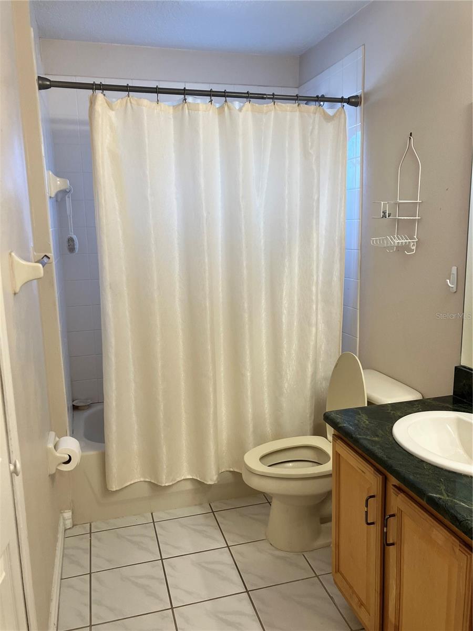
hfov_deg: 49.7
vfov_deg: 63.4
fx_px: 510
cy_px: 316
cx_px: 236
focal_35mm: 28
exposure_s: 1/120
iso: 50
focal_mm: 3.99
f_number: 1.8
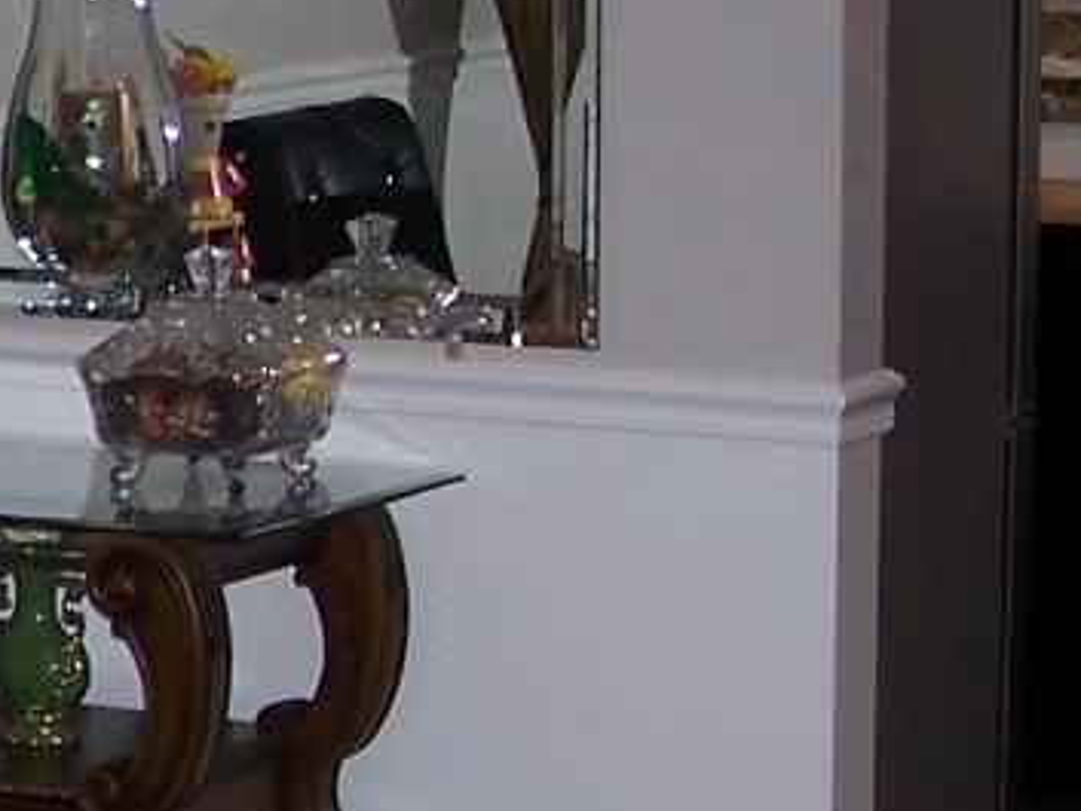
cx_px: -576
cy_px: 410
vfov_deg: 8.9
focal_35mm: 167
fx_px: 5217
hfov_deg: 11.3
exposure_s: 1/60
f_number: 2.8
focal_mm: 6.3
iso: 80
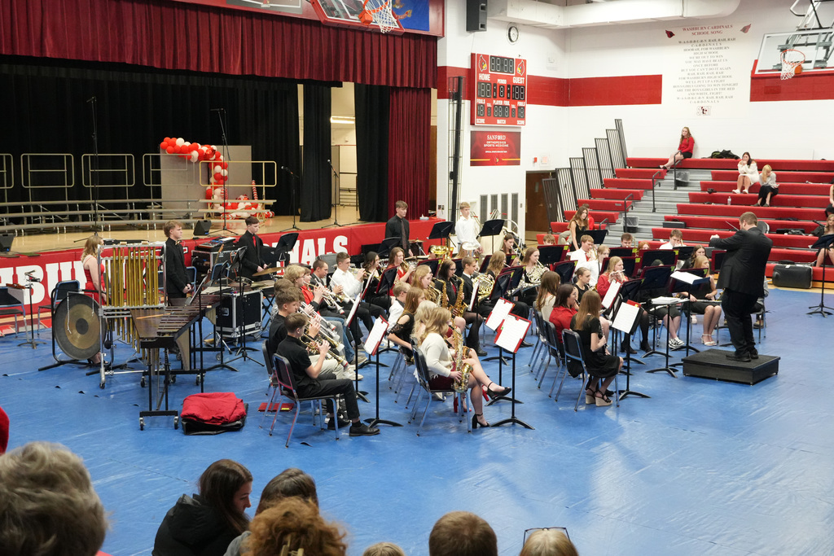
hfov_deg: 41.1
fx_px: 1112
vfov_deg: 28.1
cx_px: 417
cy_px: 278
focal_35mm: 48
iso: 5000
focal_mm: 32
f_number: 4.5
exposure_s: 1/200
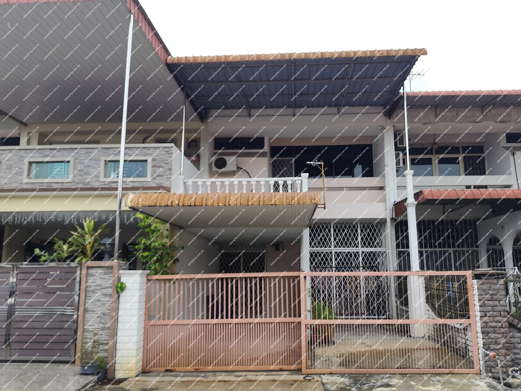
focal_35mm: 23
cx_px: 260
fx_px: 346
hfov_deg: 73.9
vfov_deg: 58.9
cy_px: 196
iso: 50
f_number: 1.65
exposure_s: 1/399
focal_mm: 6.14
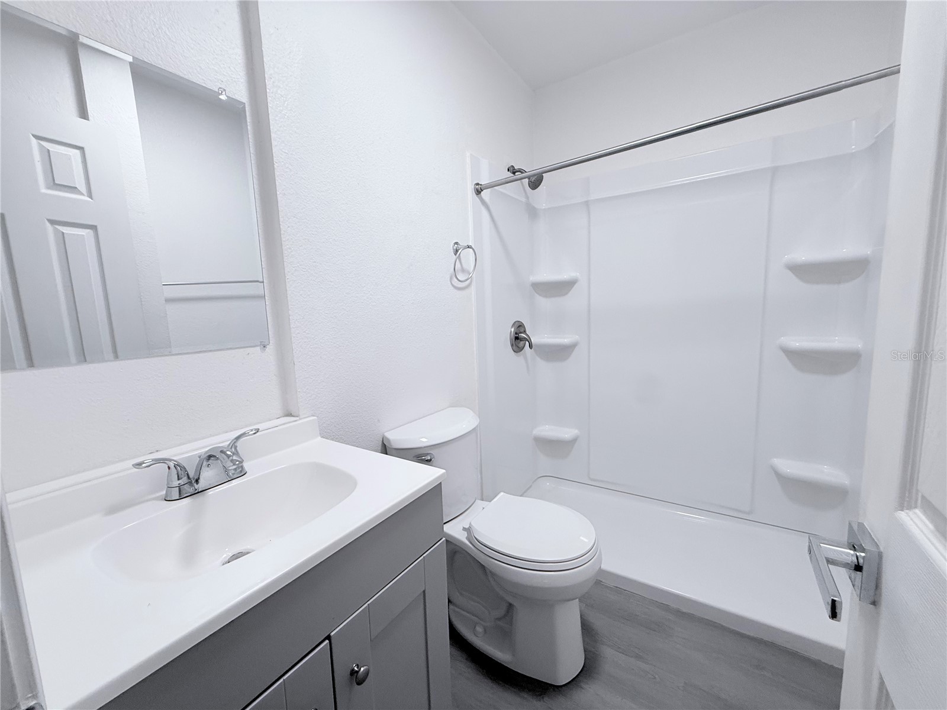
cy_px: 355
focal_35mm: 14
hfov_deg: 102.1
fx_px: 383
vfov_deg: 85.7
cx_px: 474
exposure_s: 1/120
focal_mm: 2.22
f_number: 2.2
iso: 160
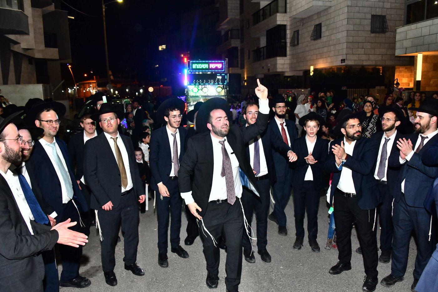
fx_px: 341
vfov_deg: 46.4
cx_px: 219
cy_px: 146
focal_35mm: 28
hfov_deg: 65.5
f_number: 5.6
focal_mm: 28
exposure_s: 1/200
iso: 1250
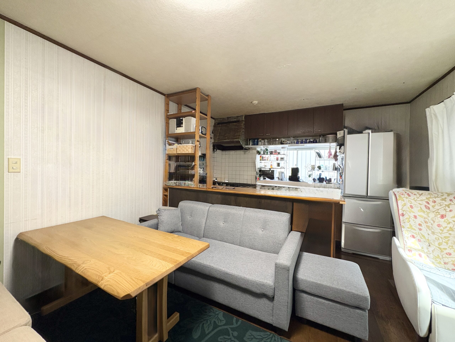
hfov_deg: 102.1
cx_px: 228
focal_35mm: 14
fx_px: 184
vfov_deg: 85.7
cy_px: 171
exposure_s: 1/100
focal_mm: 2.22
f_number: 2.2
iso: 400
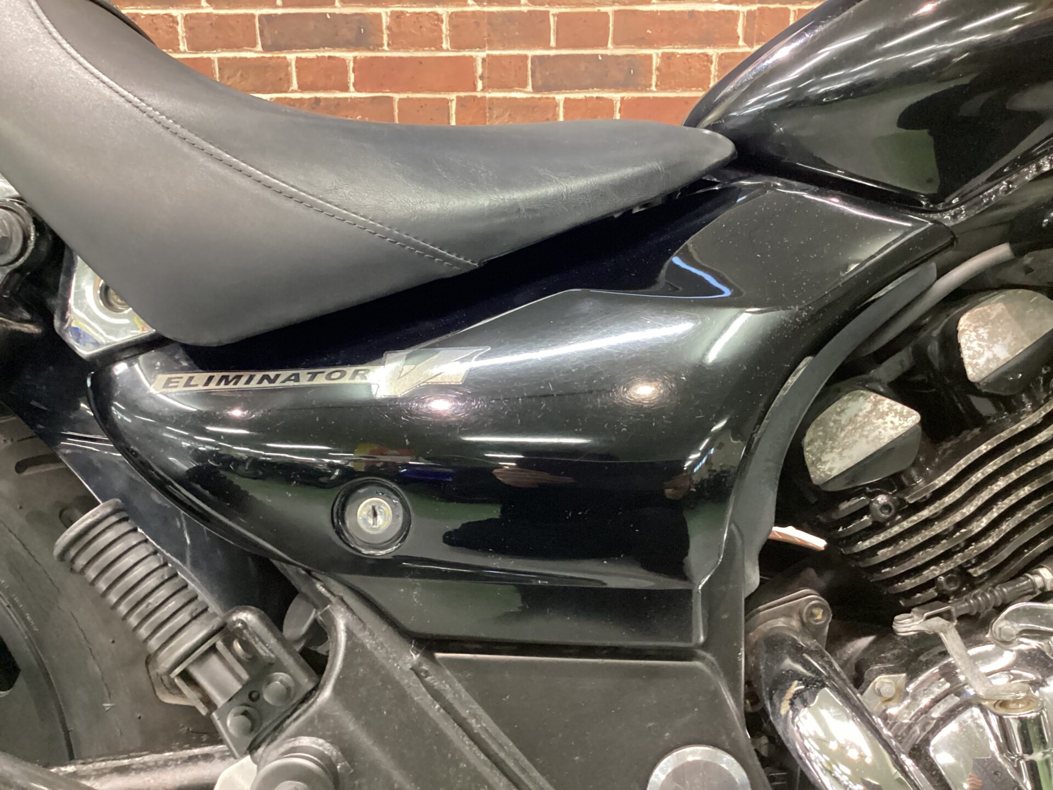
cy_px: 395
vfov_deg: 45.4
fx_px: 943
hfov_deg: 58.4
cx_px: 526
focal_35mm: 31
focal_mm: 3.3
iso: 800
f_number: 2.4
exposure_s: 1/30
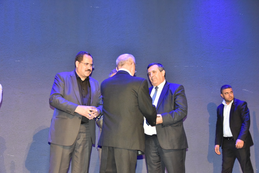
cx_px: 130
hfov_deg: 44.5
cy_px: 86
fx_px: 317
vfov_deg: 30.5
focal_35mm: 44
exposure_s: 1/60
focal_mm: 44
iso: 3200
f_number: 7.1
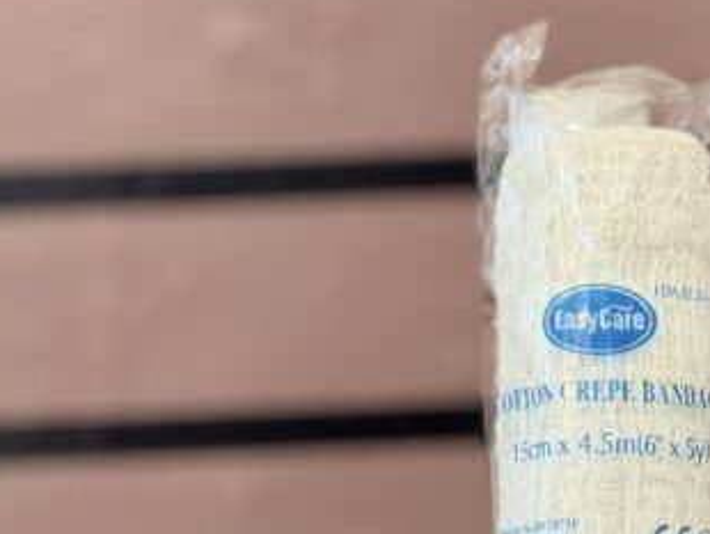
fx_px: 3058
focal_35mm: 149
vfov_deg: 9.9
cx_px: 591
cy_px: 447
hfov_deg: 13.2
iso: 400
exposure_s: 1/33
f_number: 2.8
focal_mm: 9
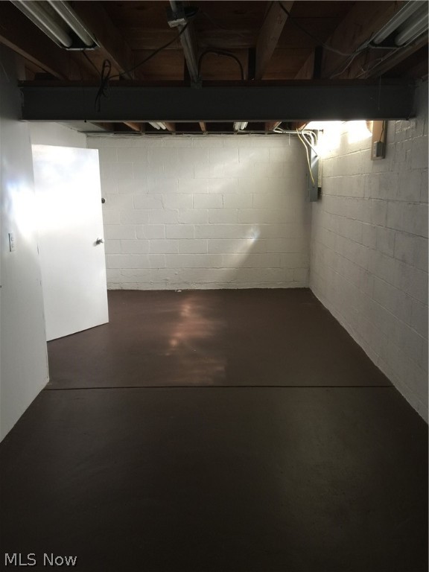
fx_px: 479
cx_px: 214
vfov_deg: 61.7
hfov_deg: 48.2
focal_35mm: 29
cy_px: 286
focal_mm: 4.15
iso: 40
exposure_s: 1/15
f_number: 2.2
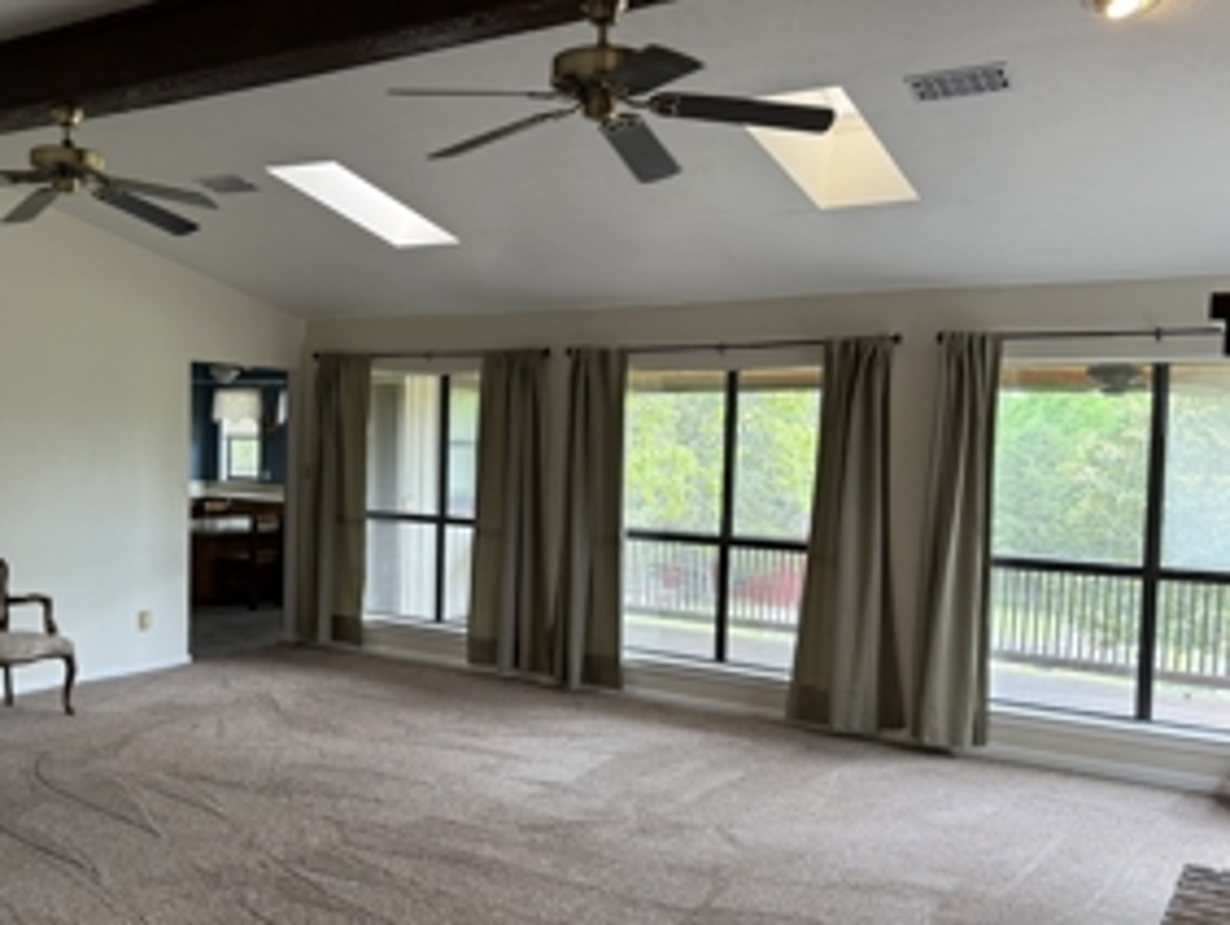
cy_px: 510
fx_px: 1209
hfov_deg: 53.5
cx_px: 480
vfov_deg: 41.8
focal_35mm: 34
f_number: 1.78
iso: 160
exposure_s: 1/120
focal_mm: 6.76
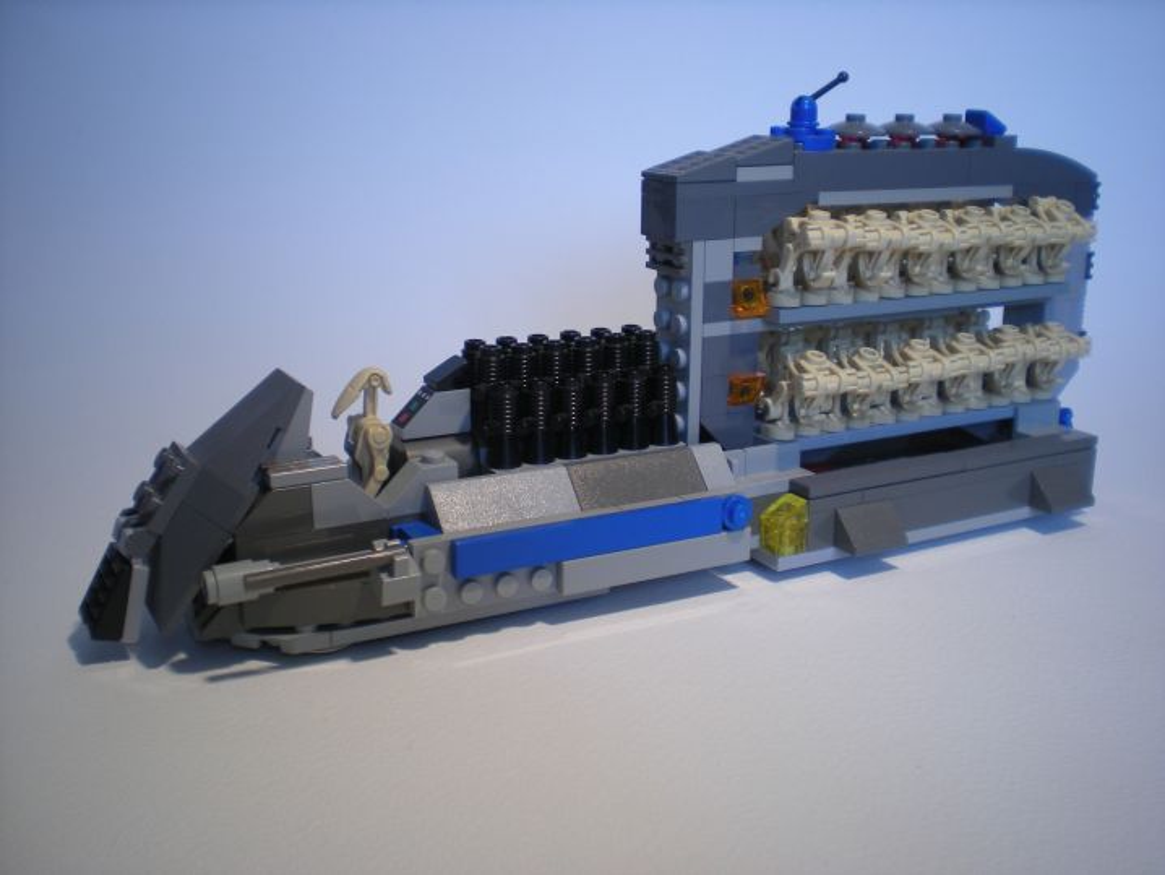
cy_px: 438
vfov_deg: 37.7
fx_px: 1279
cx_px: 582
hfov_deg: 49.0
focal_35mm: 38
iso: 64
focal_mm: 6.3
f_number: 3.1
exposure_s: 1/64.5
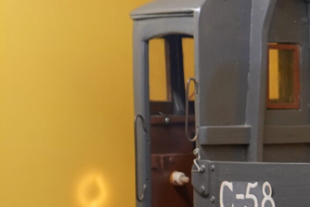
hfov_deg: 9.6
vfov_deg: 6.7
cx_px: 512
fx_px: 1766
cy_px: 96
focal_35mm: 205
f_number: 4.5
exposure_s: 1/50
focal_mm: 46
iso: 640
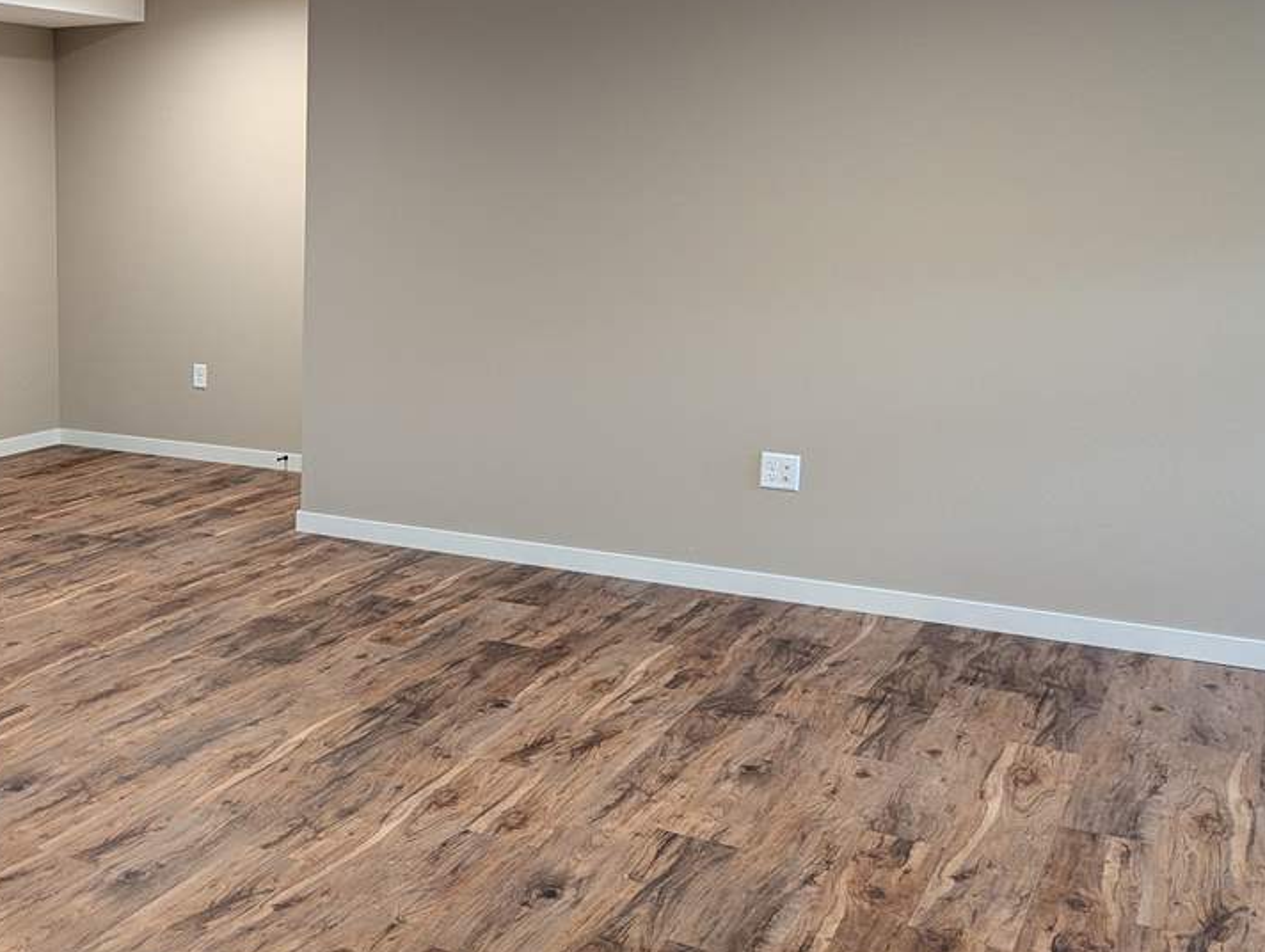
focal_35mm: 43
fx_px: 1574
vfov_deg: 33.7
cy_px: 433
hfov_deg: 41.0
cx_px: 170
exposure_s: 1/24
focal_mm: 6.81
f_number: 1.85
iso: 189
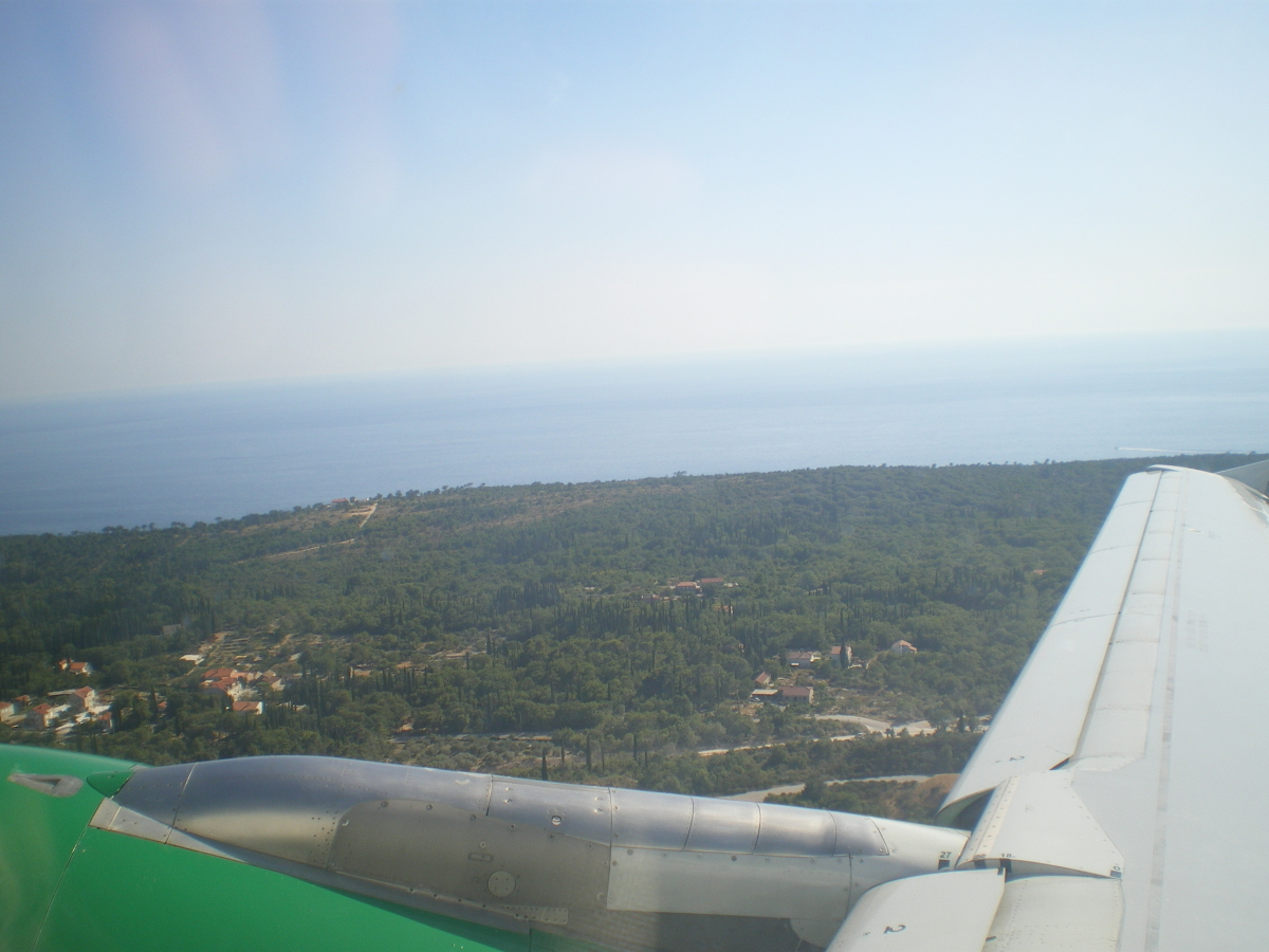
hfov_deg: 51.4
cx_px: 634
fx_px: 1320
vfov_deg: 39.7
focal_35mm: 36
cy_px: 476
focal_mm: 6.3
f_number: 4.6
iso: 50
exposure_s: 1/400
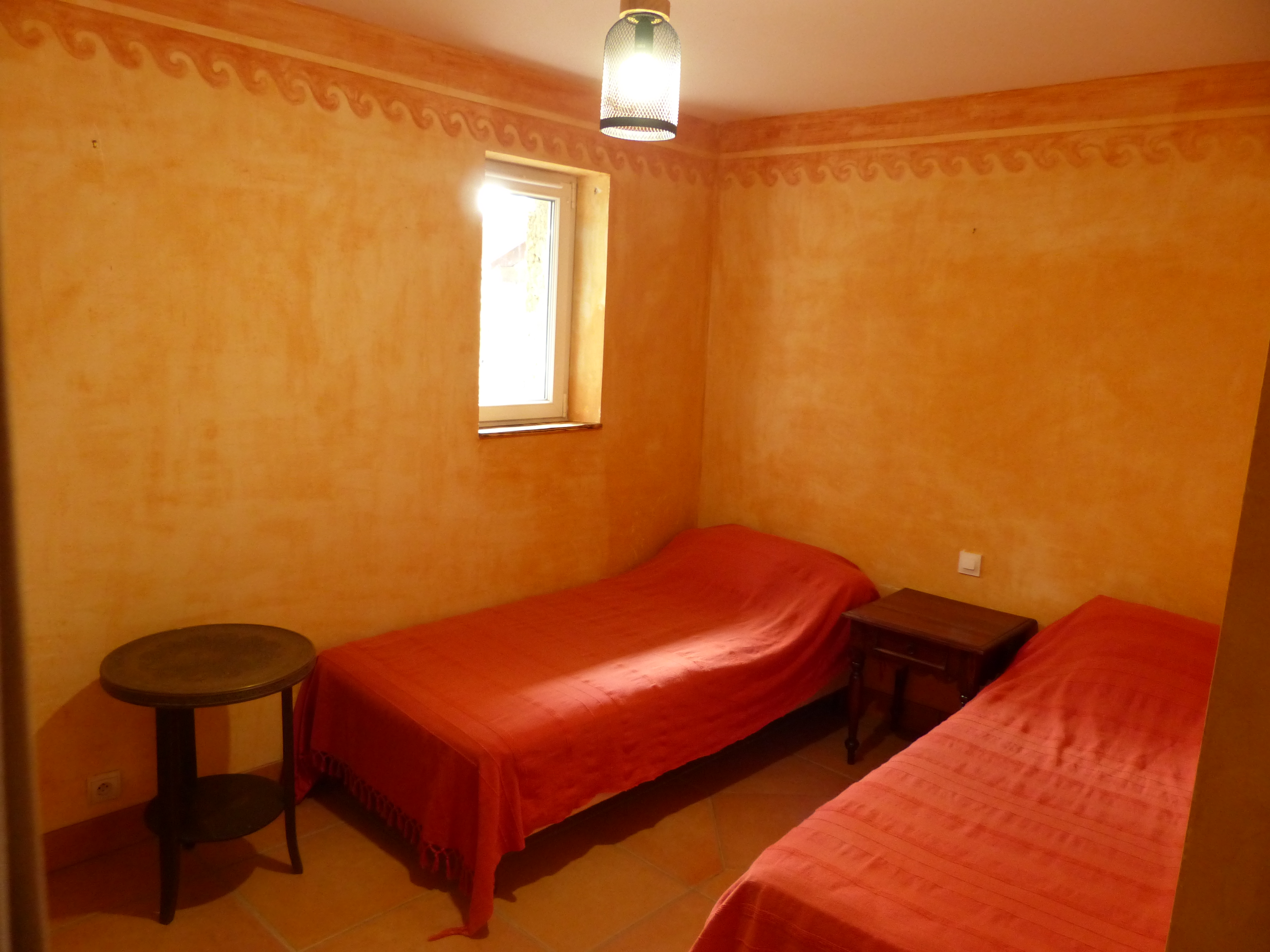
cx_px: 635
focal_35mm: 25
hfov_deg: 69.4
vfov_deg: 54.9
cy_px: 476
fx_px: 917
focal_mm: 4.5
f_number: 2.8
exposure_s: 1/25
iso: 400
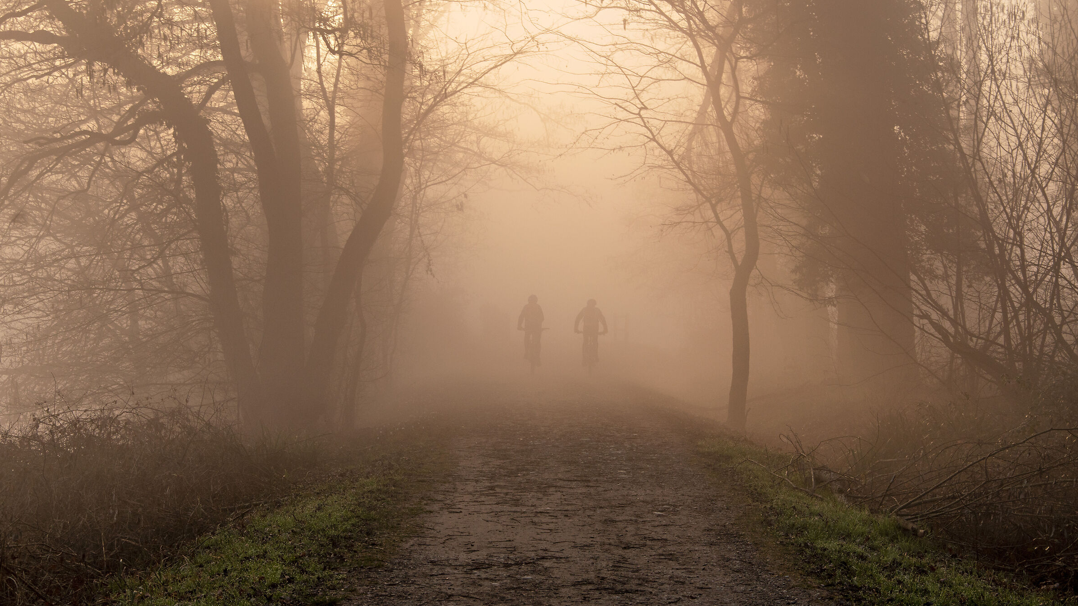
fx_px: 2172
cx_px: 538
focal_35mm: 76
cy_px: 283
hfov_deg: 27.9
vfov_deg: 15.9
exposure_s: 1/250
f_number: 8
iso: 100
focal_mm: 48
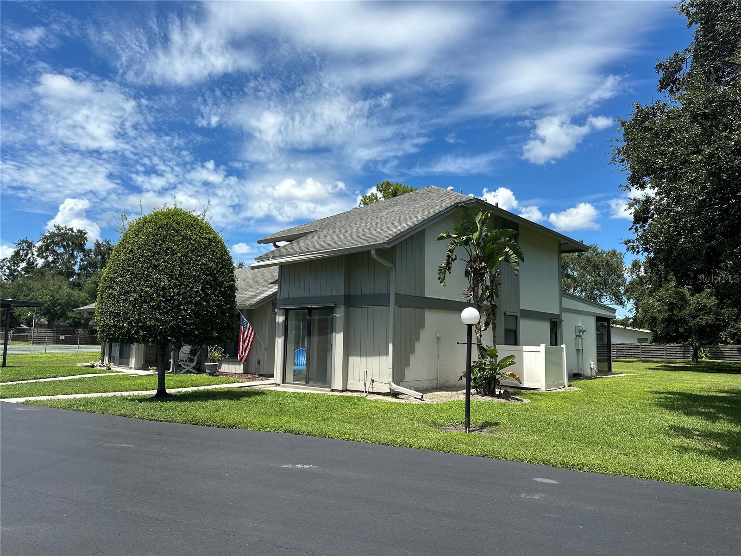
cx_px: 370
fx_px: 514
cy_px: 278
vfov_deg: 56.8
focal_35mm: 24
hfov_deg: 71.6
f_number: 1.78
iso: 80
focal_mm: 6.86
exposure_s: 1/5263
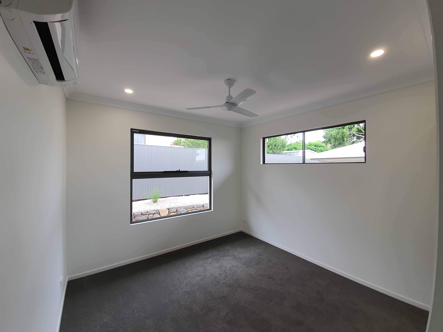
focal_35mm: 13
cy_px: 166
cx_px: 222
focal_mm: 1.8
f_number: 2.2
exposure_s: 1/100
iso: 64
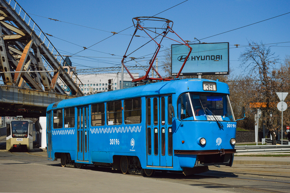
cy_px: 96
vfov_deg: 20.2
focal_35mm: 68
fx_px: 544
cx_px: 145
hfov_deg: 29.9
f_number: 7.1
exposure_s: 1/1600
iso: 100
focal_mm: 45
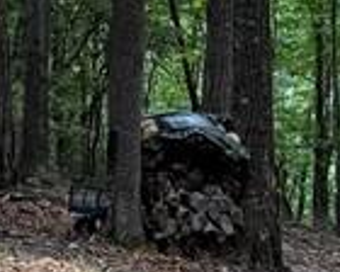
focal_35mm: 171
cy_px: 36
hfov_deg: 11.2
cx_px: 32
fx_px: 1721
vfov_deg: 9.0
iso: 100
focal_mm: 6.76
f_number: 1.78
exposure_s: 1/302
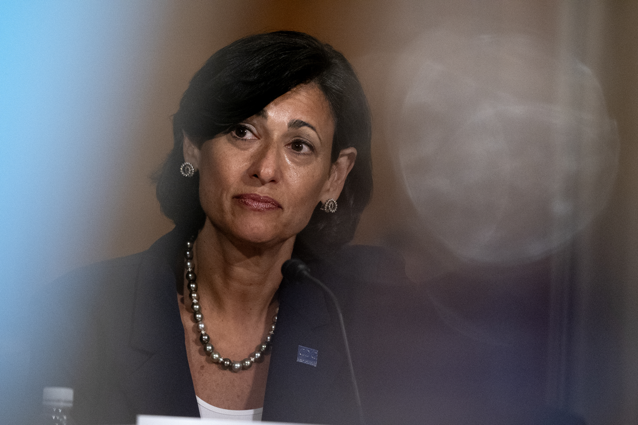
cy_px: 212
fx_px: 5316
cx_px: 319
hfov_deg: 6.9
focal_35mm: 300
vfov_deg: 4.6
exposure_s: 1/500
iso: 3200
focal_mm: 200
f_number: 2.8
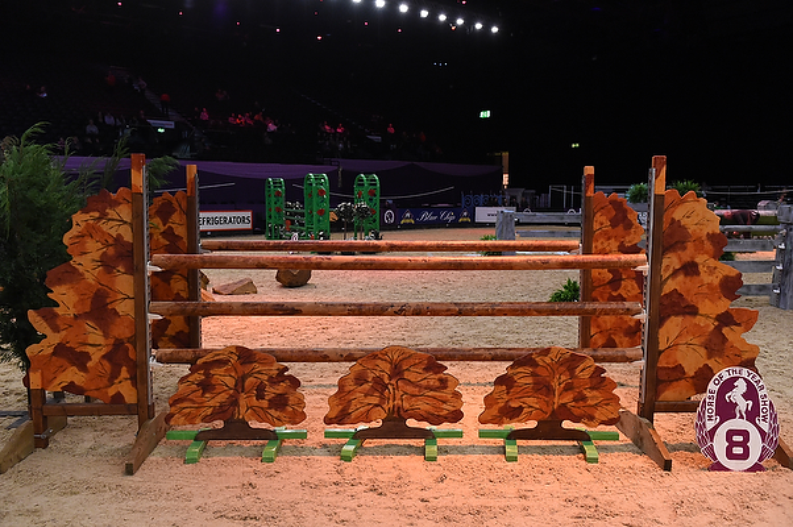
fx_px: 638
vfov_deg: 44.9
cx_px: 396
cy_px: 264
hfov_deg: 63.7
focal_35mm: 29
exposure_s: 1/400
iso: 6400
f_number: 4.5
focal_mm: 29
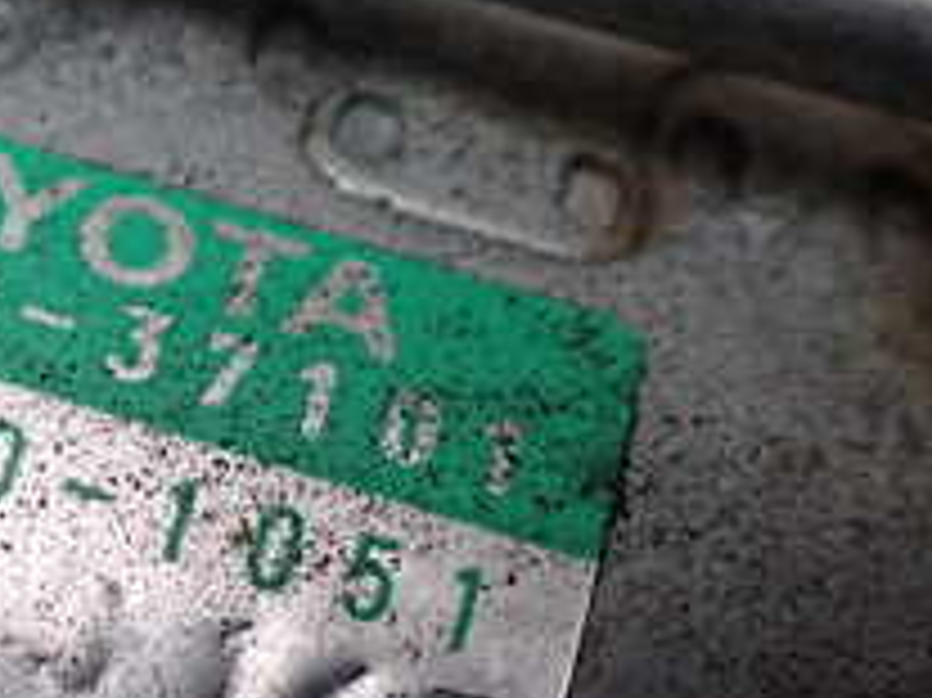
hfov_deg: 21.5
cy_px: 482
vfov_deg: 16.9
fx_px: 2341
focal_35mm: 87
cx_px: -50
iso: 800
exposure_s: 1/60
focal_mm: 5.4
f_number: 2.3
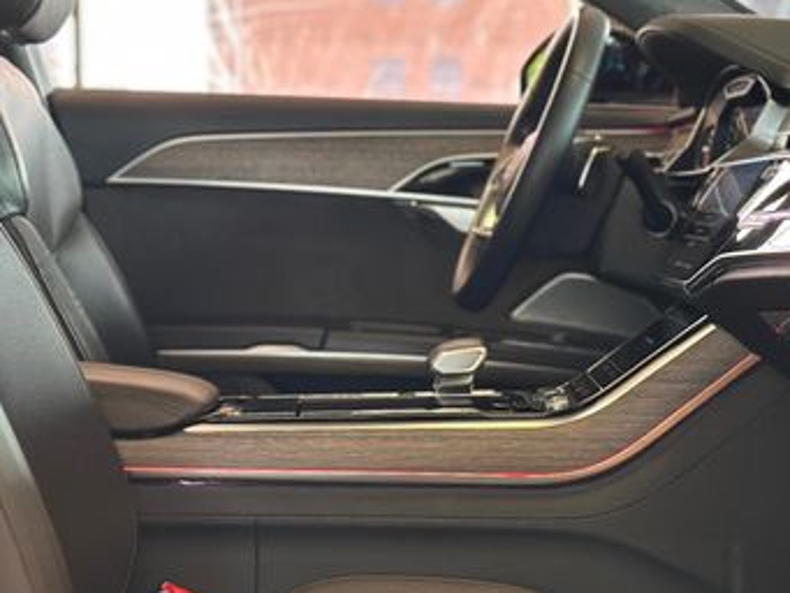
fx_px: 2055
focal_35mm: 90
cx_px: 405
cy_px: 287
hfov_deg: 21.8
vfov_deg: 16.4
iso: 125
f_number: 1.78
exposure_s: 1/120
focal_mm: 6.86
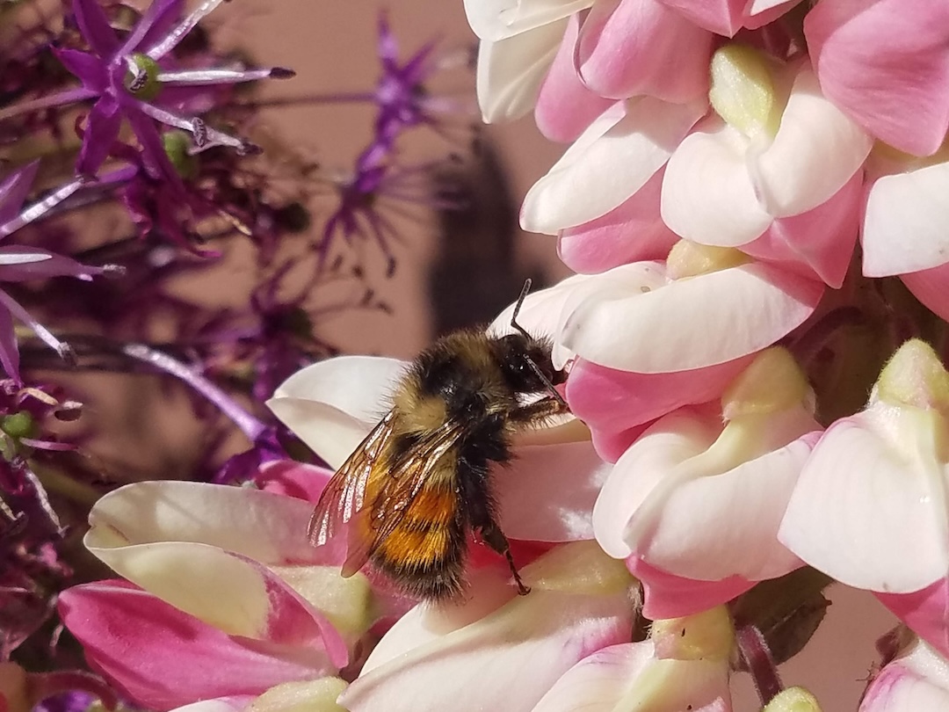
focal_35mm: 26
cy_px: 356
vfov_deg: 53.1
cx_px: 474
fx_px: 713
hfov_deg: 67.3
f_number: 1.7
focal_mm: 4.2
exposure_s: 1/3880
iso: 50
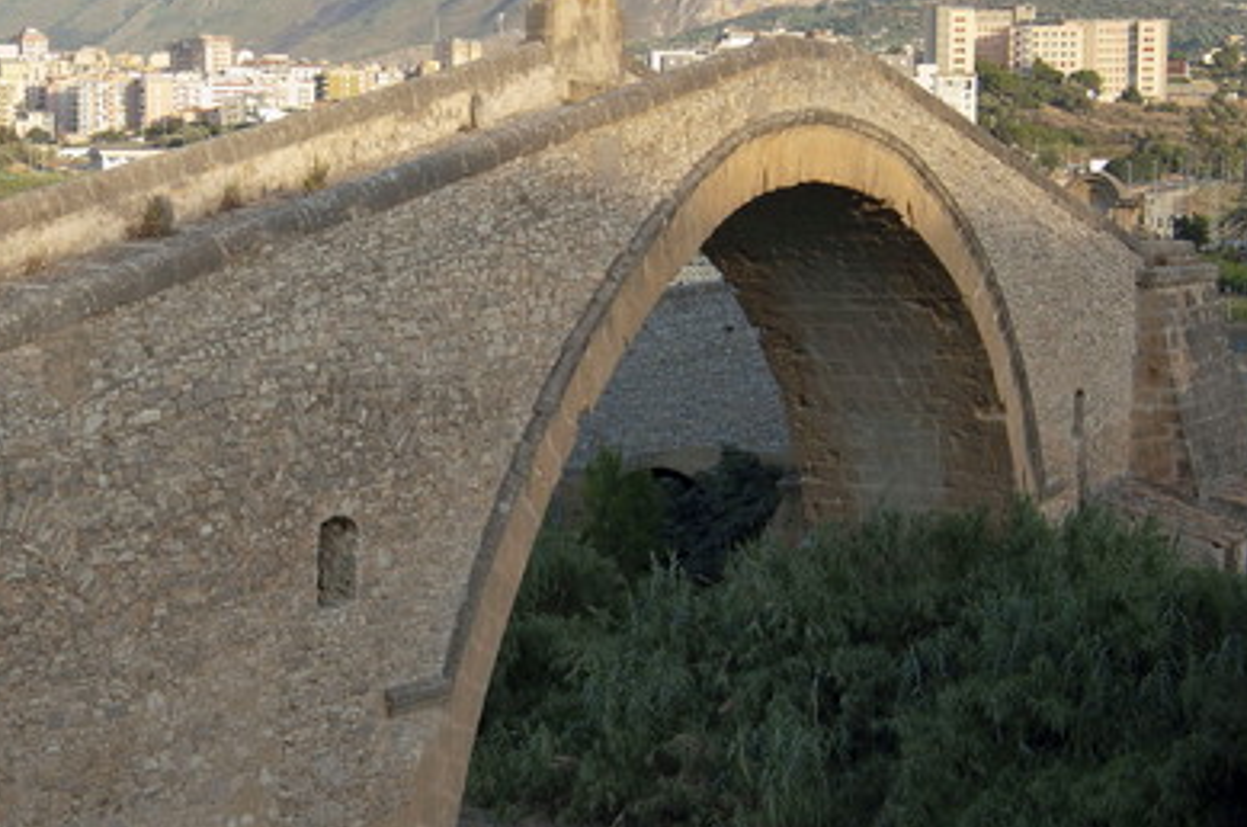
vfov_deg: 19.1
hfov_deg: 28.1
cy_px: 527
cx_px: 314
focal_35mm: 71
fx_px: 2456
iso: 200
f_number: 7.1
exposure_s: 1/200
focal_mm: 23
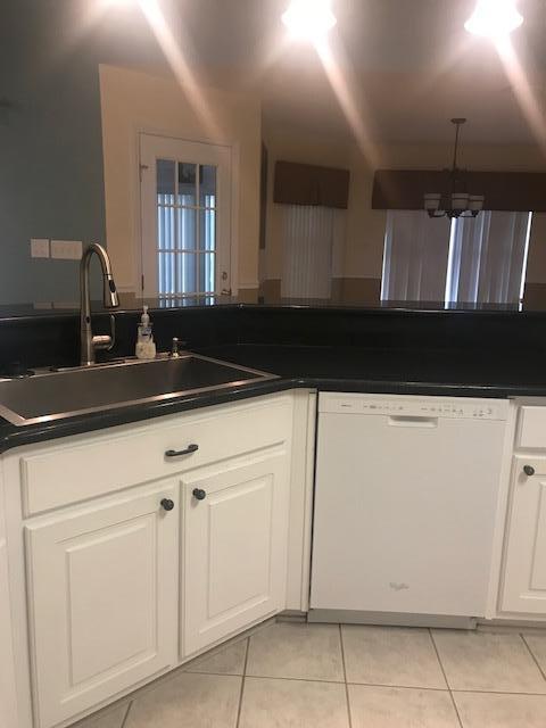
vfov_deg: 63.4
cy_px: 364
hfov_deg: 49.7
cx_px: 273
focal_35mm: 28
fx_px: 589
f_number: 1.8
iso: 40
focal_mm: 3.99
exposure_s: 1/15
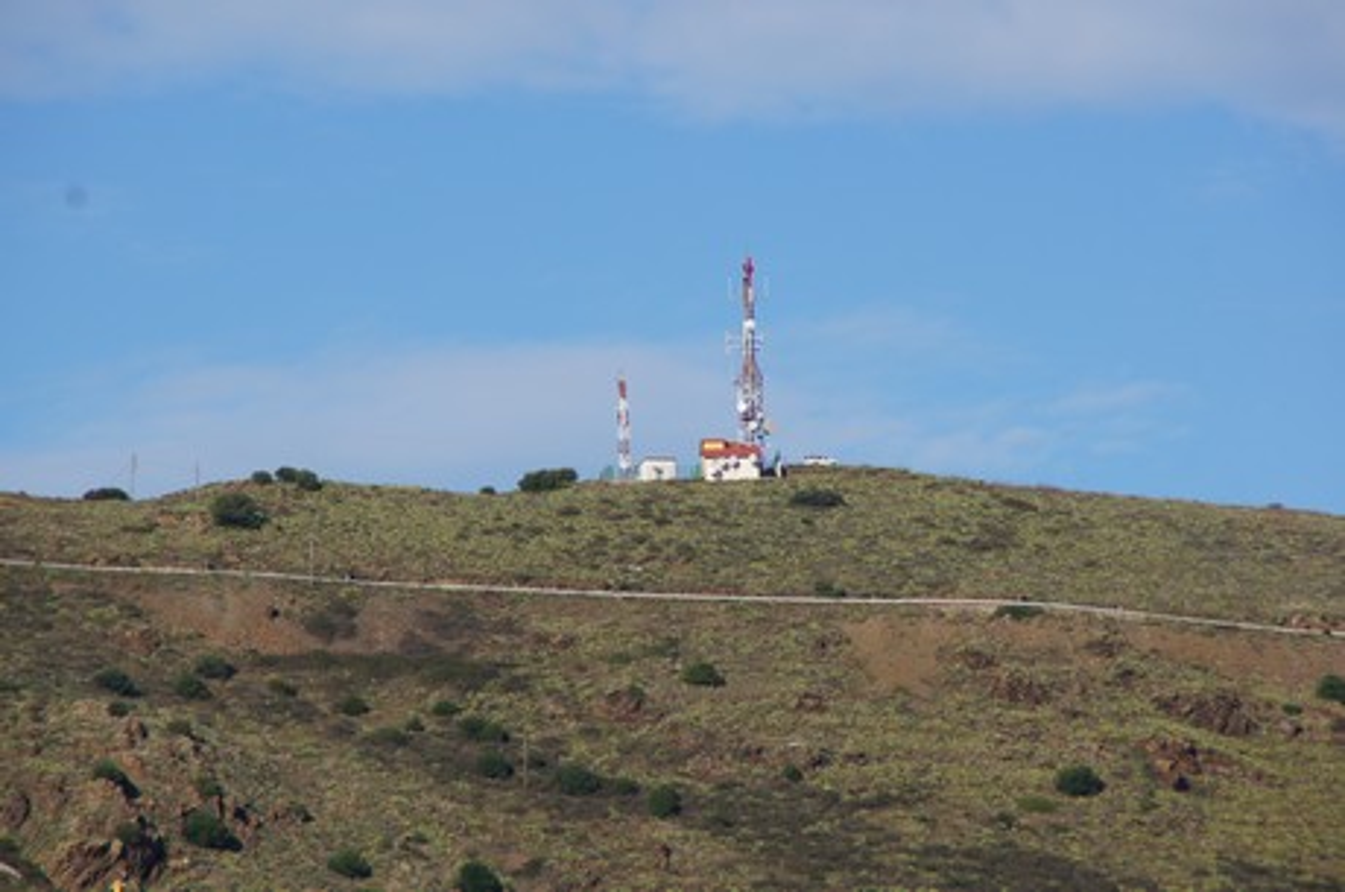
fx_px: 11189
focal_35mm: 300
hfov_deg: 6.9
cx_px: 672
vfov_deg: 4.6
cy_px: 446
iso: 100
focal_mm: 200
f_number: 9
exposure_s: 1/320
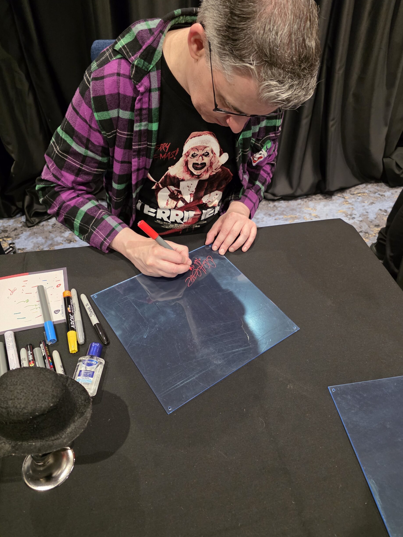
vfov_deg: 71.6
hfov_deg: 56.8
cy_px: 275
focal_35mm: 24
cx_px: 207
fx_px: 373
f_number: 1.7
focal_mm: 6.3
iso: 1000
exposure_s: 1/100
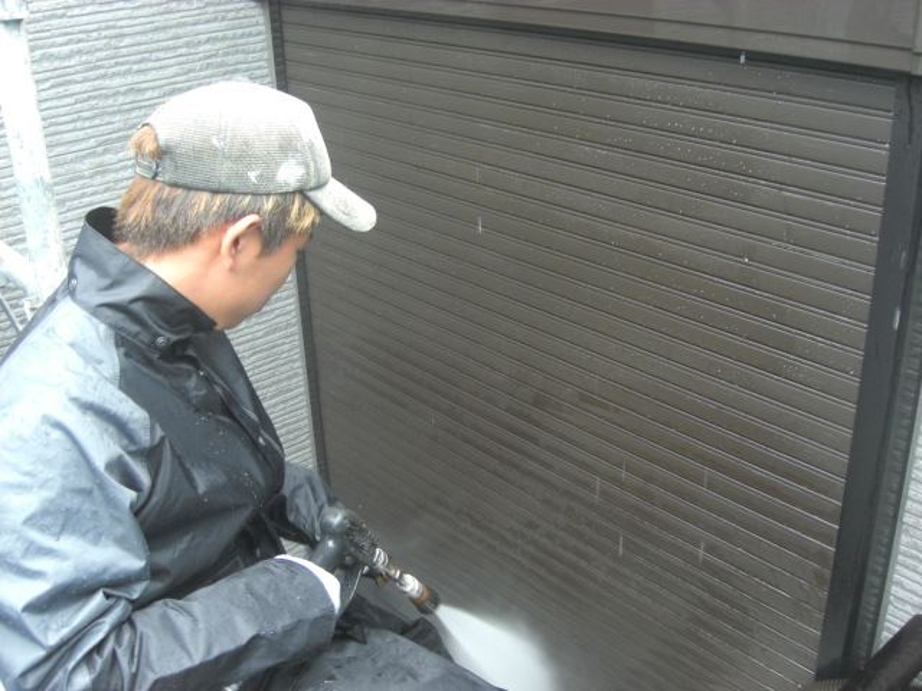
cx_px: 461
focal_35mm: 38
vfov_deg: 37.7
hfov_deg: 49.0
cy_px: 346
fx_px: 1012
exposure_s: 1/100
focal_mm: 7.9
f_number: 2.8
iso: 200
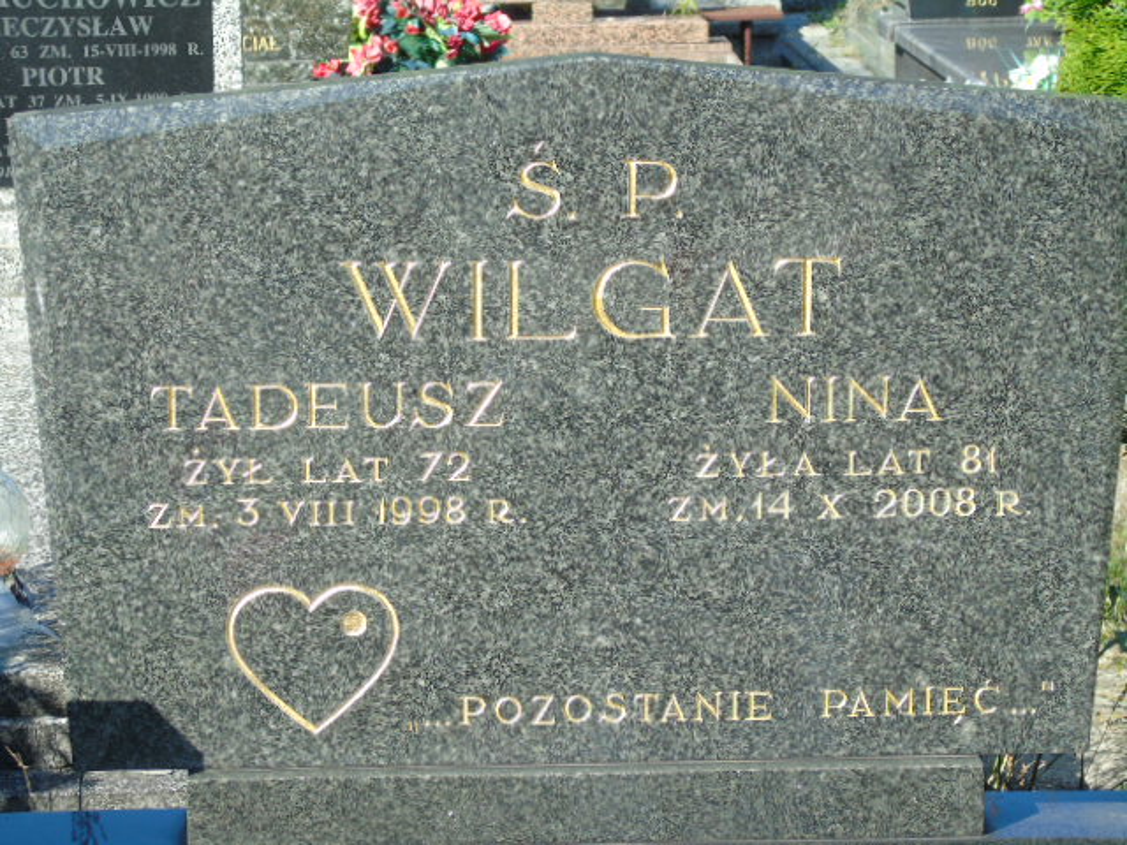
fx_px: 3516
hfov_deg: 18.2
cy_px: 422
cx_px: 564
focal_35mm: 108
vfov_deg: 13.7
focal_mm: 19
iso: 80
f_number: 4.4
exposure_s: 1/250
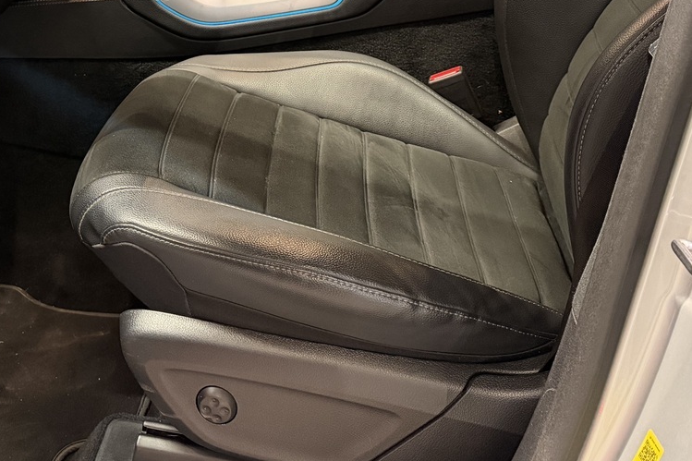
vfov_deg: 26.4
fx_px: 922
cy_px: -15
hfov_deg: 40.4
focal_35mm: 48
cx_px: 208
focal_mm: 6.76
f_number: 1.78
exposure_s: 1/50
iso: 800
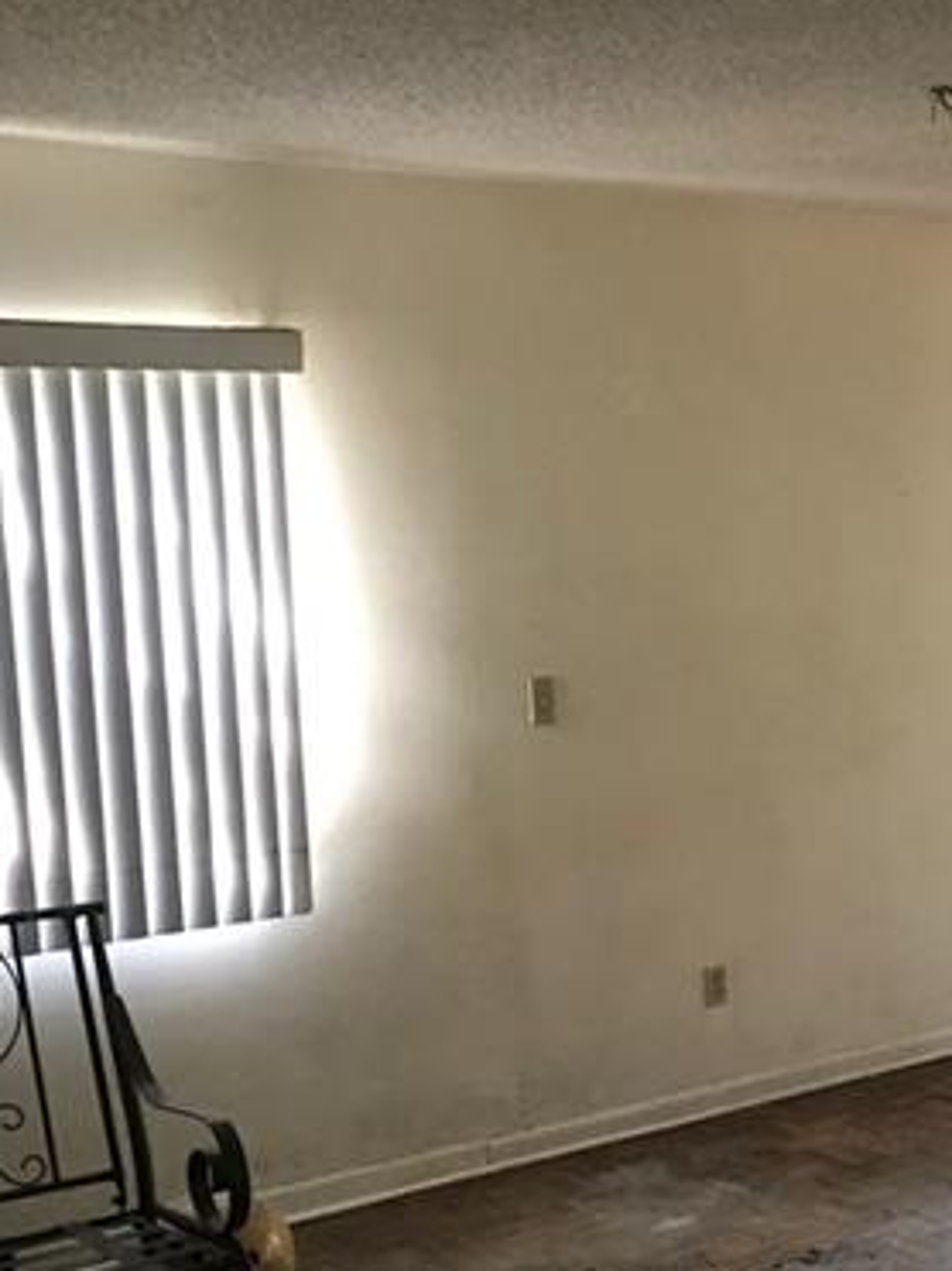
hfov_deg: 24.1
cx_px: 952
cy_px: 853
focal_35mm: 58
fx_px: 2128
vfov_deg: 32.9
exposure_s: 1/15
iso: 100
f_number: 1.8
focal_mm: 3.99
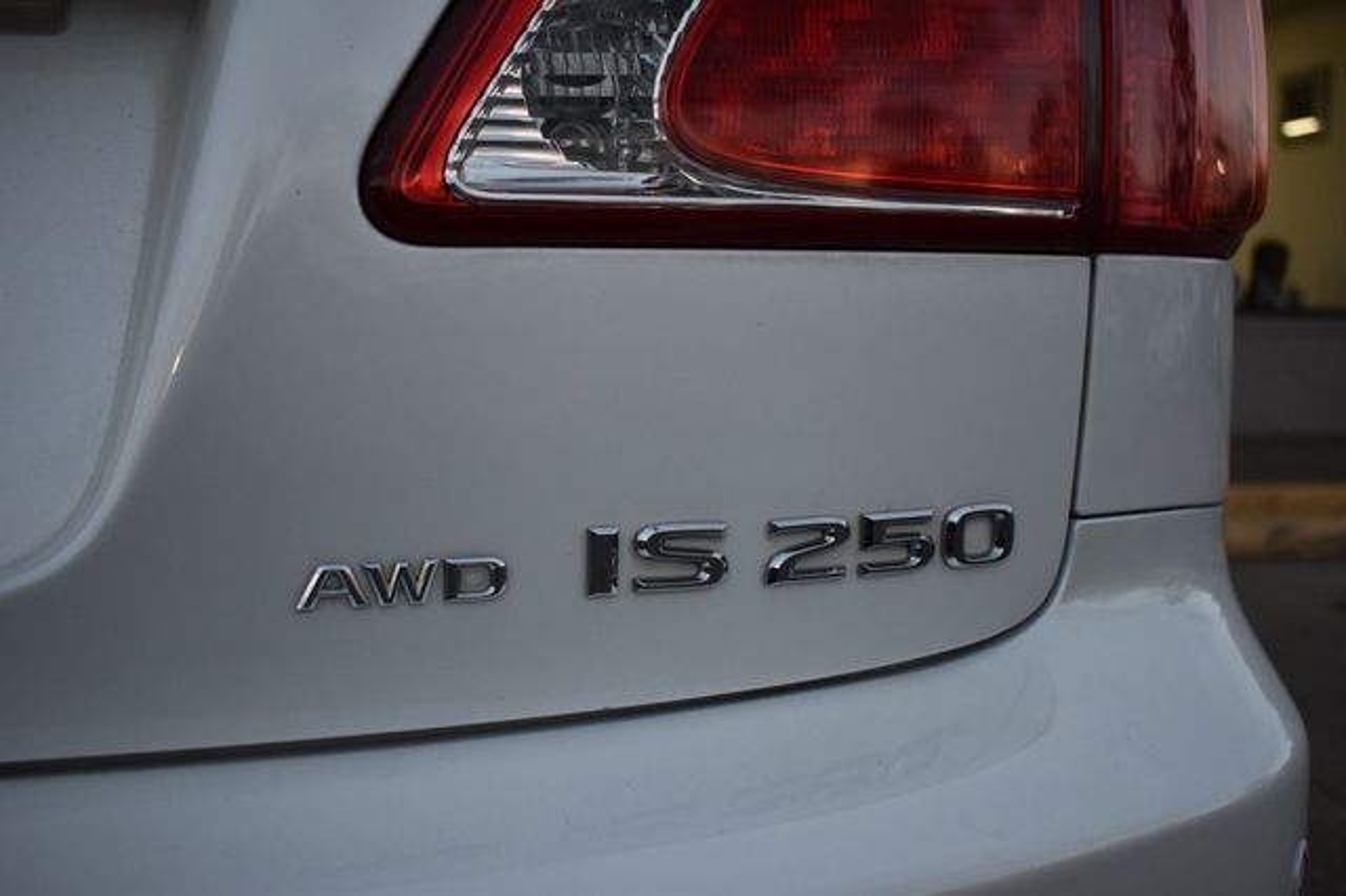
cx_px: 673
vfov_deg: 35.5
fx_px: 1401
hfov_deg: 51.3
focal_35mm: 38
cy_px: 448
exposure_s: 1/640
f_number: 4
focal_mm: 25
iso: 800
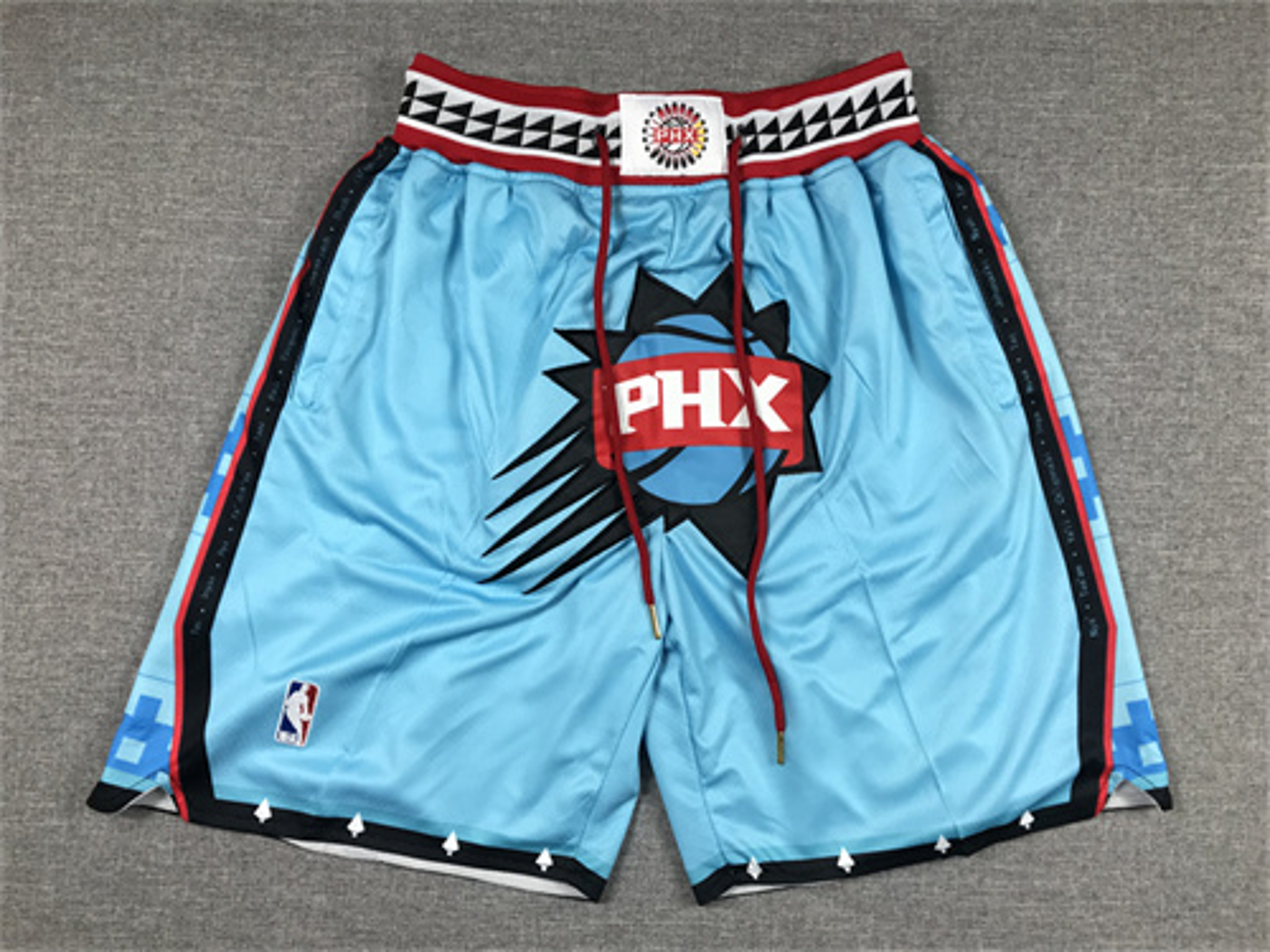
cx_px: 635
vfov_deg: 49.7
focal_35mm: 28
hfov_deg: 63.4
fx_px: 1027
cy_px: 476
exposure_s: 1/100
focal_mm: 3.99
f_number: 1.8
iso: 32
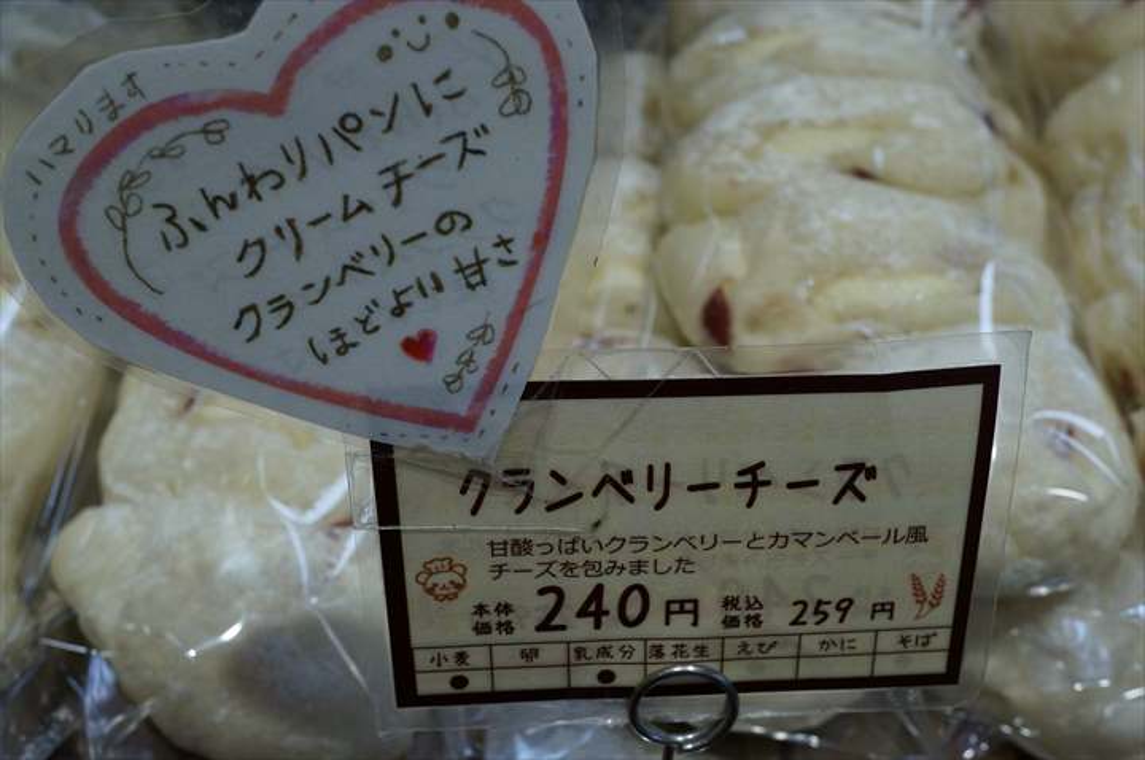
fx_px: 1429
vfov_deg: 29.8
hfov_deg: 43.7
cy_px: 380
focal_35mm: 45
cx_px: 572
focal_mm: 30
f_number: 8
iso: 800
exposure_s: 1/160
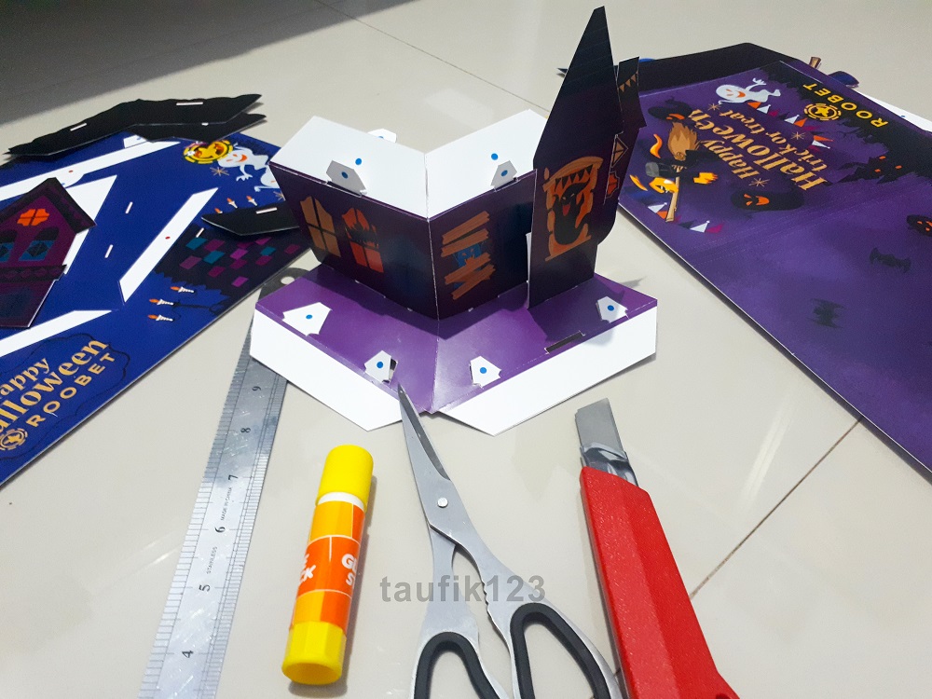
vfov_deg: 51.4
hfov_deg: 65.3
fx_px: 727
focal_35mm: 27
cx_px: 466
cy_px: 350
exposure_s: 1/17
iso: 400
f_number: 1.9
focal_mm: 3.6
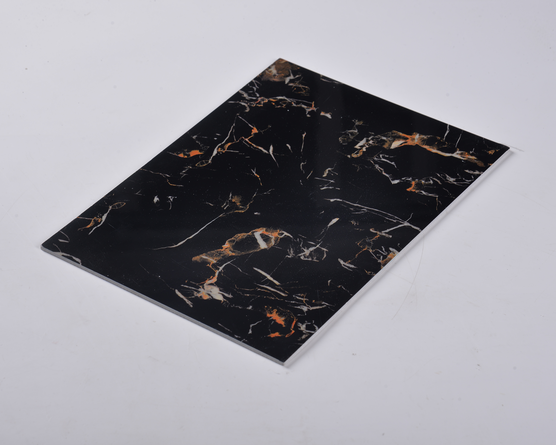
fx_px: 2090
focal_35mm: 127
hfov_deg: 15.2
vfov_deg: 12.1
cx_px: 275
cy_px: 221
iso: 200
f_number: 11
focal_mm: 112
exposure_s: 1/125
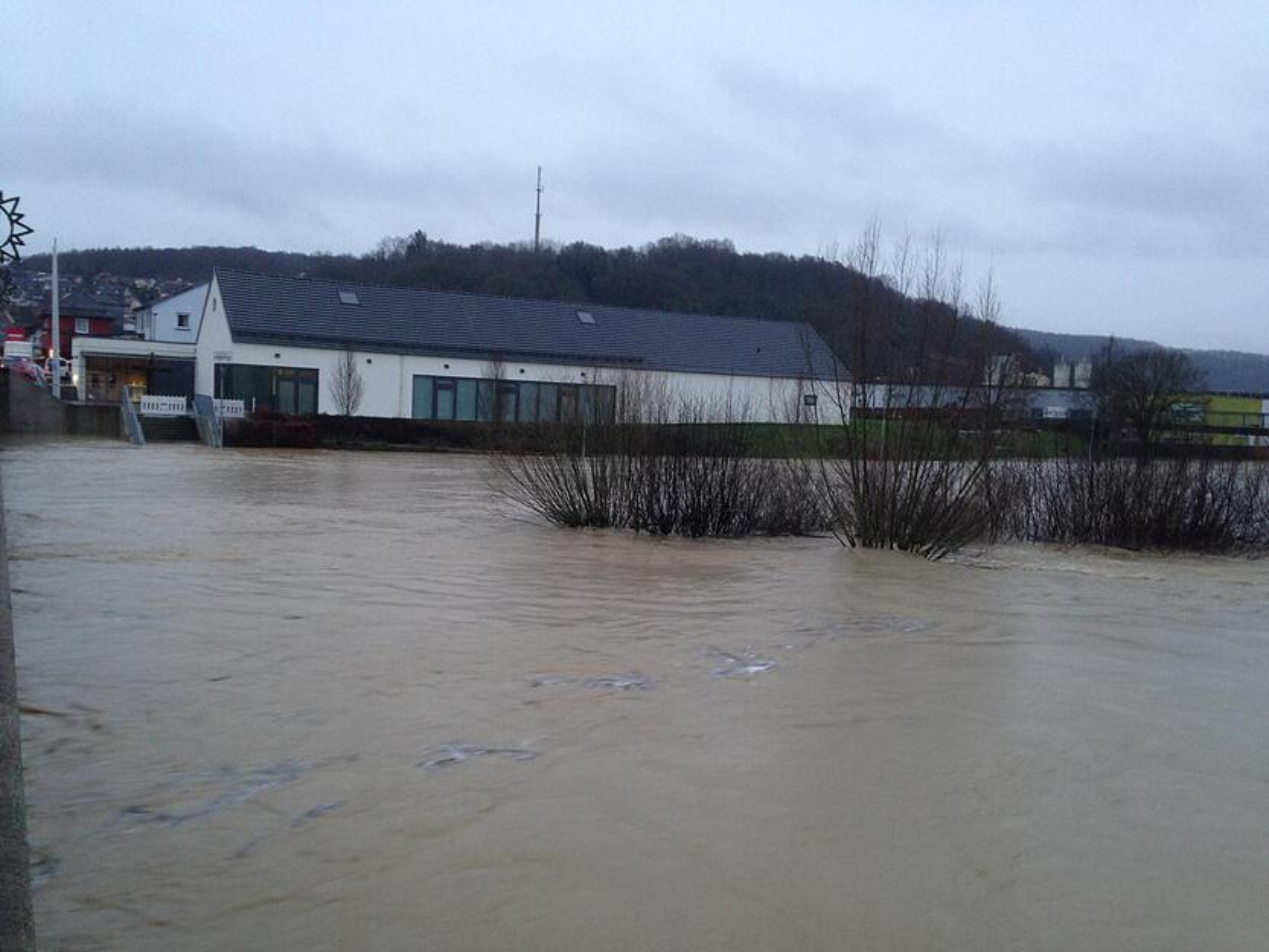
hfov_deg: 55.3
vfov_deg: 43.0
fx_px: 1210
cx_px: 634
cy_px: 476
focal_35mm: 33
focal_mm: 4.12
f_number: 2.4
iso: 80
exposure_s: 1/20
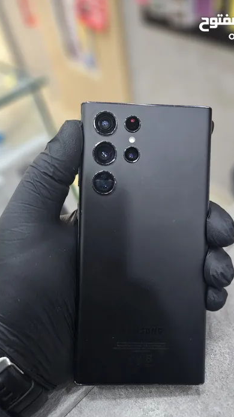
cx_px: 139
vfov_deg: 71.9
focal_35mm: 26
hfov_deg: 44.2
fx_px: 287
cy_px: 214
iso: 1000
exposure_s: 1/100
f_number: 1.8
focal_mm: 5.4
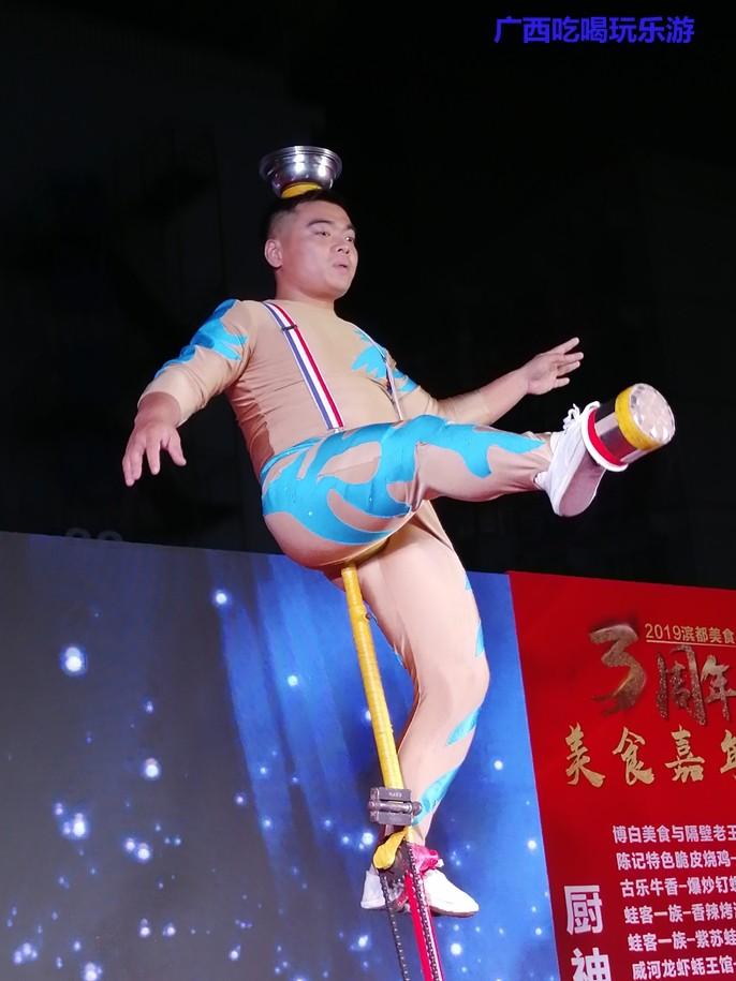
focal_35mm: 57
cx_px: 368
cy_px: 490
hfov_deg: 25.7
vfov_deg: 33.8
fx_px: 1616
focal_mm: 3.64
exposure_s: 1/100
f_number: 1.8
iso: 80
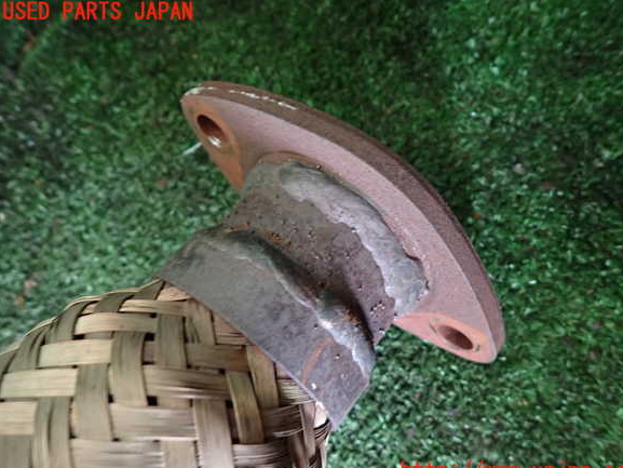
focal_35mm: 26
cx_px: 321
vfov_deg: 53.1
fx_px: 468
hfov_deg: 67.3
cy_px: 242
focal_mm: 4.5
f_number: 2
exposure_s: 1/25
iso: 800
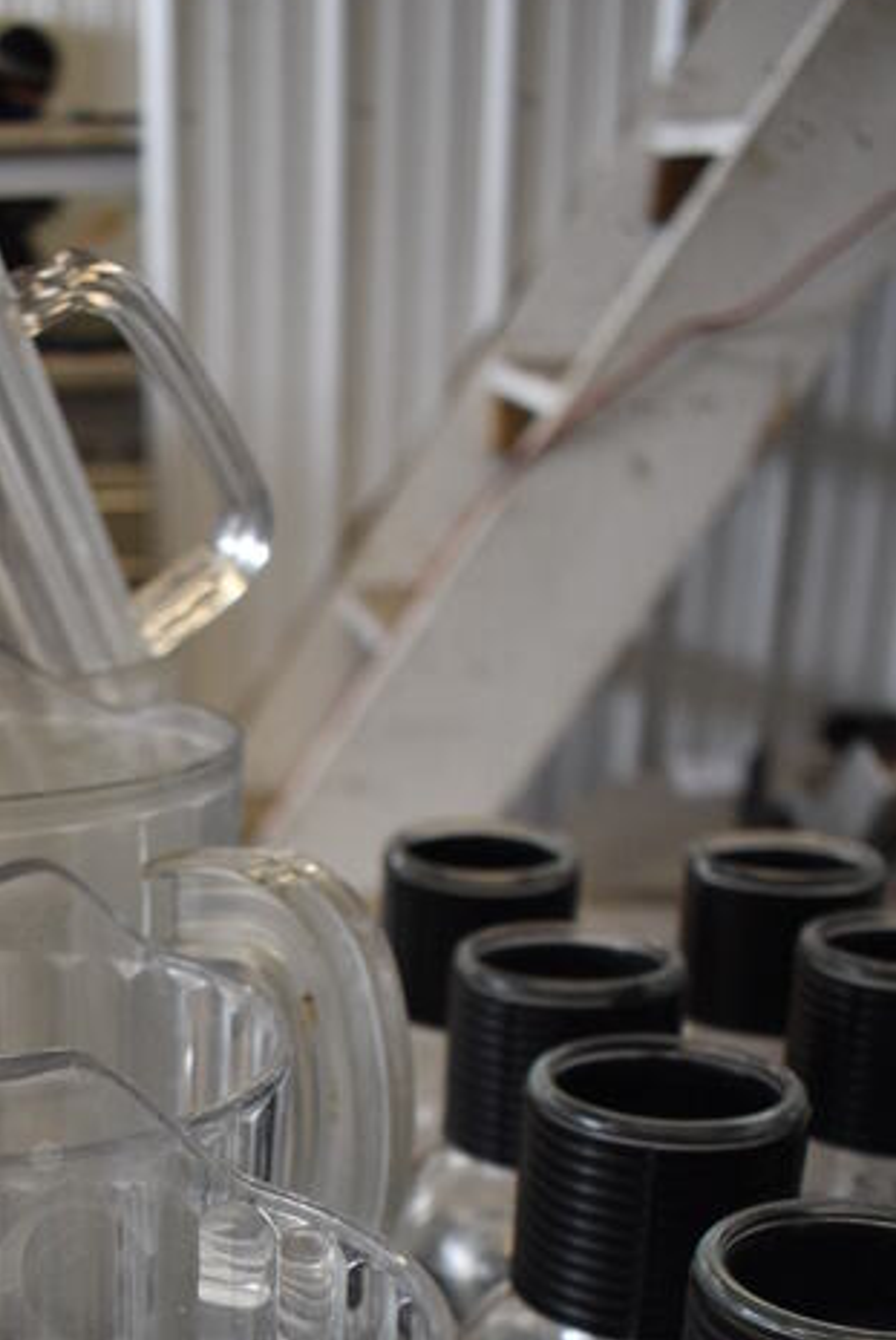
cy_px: 1275
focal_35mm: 53
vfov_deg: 34.7
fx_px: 1974
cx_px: 46
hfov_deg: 24.6
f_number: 3.5
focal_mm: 18
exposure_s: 1/200
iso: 800
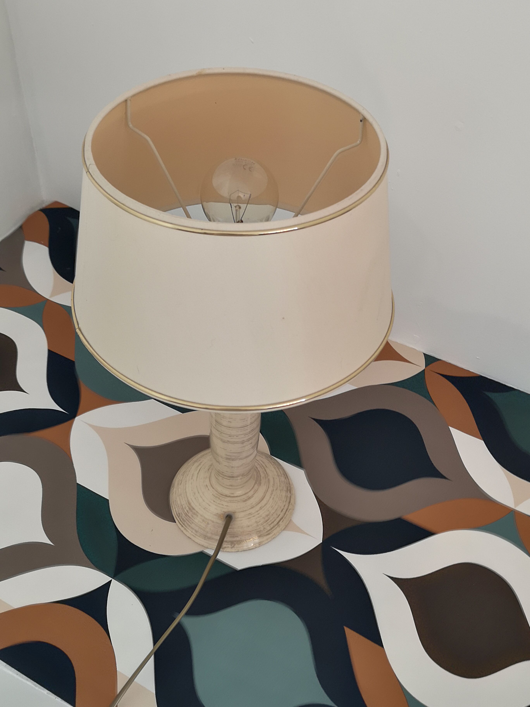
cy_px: 354
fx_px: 817
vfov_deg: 46.8
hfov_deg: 36.0
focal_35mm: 40
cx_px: 265
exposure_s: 1/33.3
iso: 160
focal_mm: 5.58
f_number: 1.8
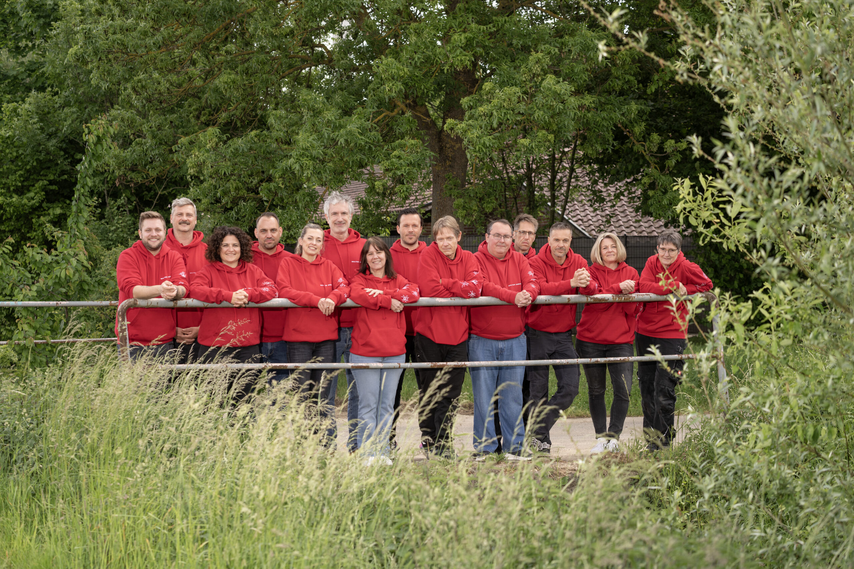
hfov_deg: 27.0
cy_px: 284
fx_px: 1779
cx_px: 427
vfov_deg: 18.2
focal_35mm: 75
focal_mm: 75
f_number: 4.5
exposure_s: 1/250
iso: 125
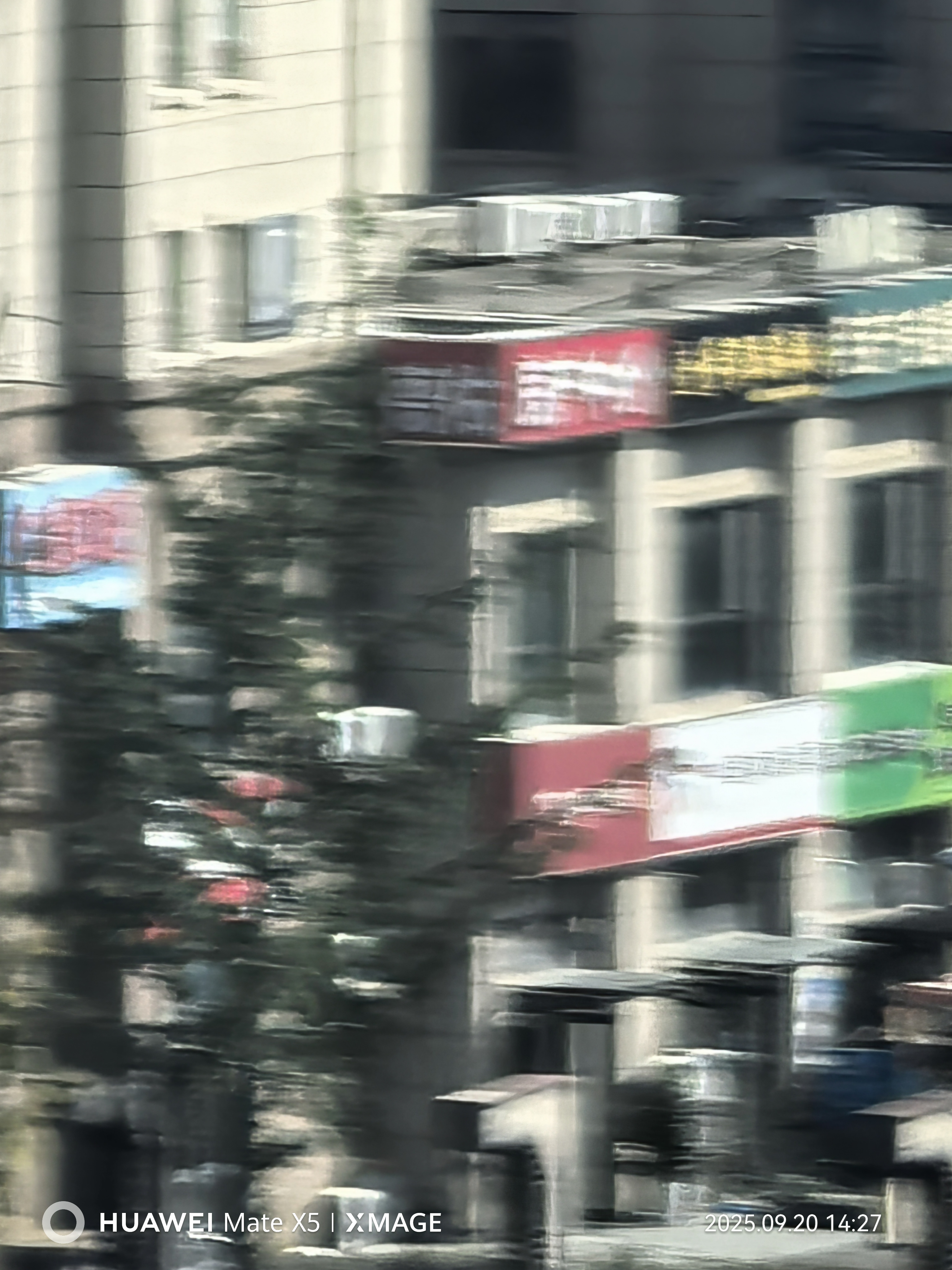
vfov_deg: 2.9
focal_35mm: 680
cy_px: 635
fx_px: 24935
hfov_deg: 2.2
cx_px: 476
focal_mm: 14.45
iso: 50
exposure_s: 1/429
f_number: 3.4
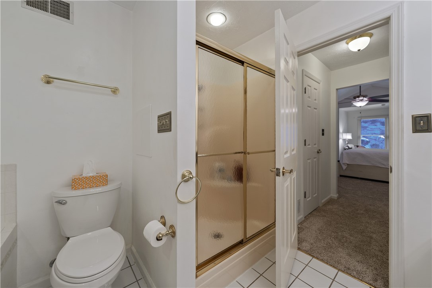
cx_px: 216
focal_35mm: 13
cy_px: 144
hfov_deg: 108.3
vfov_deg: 85.4
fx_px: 156
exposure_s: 1/50
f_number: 3.2
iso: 100
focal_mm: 13
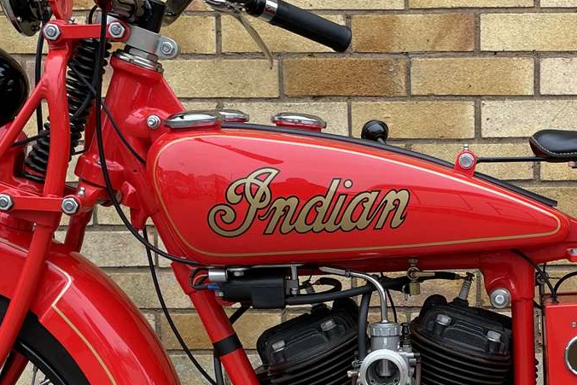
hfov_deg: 24.8
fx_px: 1282
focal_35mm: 80
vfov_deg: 16.8
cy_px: 348
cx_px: 488
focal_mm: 4.2
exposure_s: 1/282
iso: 32
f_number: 1.6
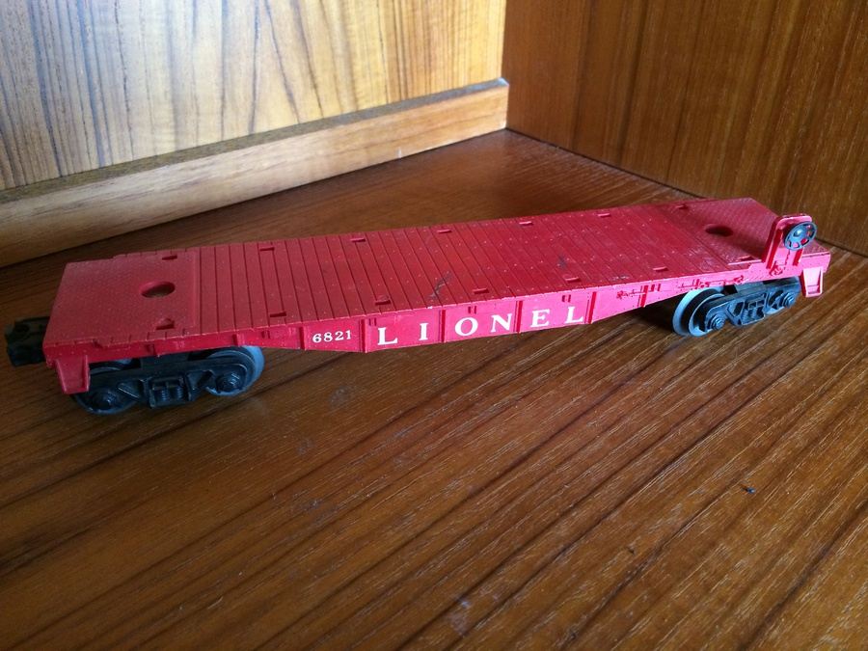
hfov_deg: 60.0
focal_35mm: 30
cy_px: 326
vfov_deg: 46.8
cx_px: 434
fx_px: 752
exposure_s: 1/30
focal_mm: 4.12
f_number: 2.2
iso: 200
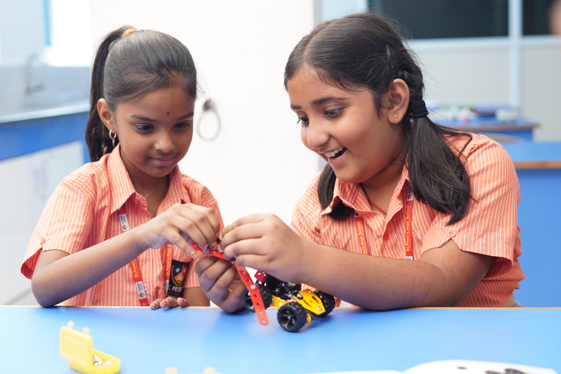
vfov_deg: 27.0
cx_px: 280
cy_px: 187
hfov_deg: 39.6
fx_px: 779
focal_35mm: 50
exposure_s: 1/160
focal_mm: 50
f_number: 3.2
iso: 1600
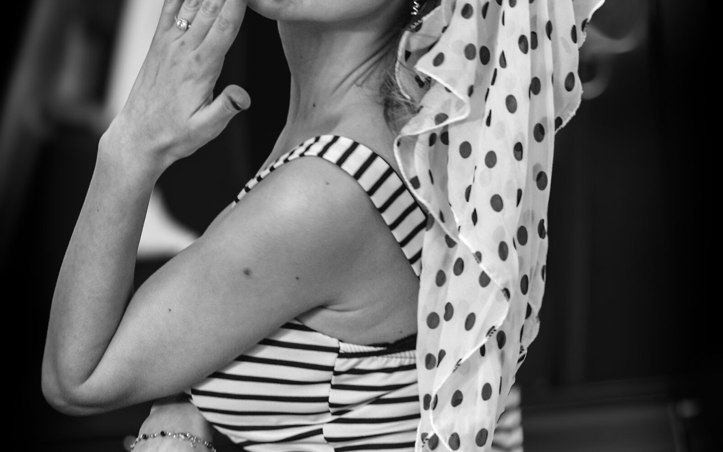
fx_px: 4764
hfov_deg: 8.7
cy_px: 255
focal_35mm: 242
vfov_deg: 5.4
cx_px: 361
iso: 640
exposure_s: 1/100
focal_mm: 105
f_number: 2.8
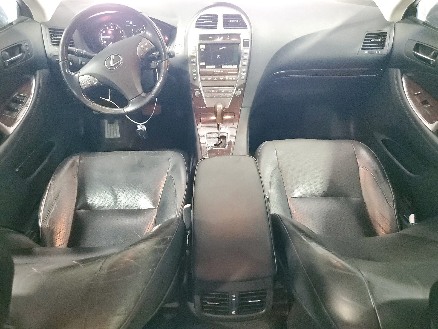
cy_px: 164
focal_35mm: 26
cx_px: 219
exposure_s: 1/14
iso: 1001
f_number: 1.5
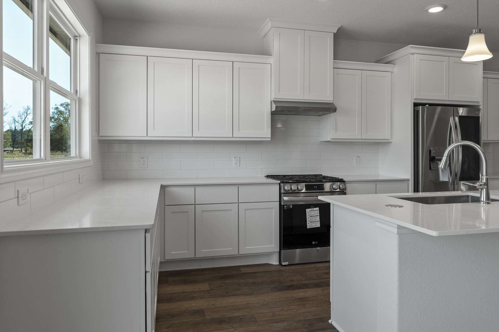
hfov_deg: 73.7
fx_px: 333
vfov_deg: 53.1
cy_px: 166
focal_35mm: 24
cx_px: 250
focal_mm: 16
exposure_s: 1/80
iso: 100
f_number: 4.5
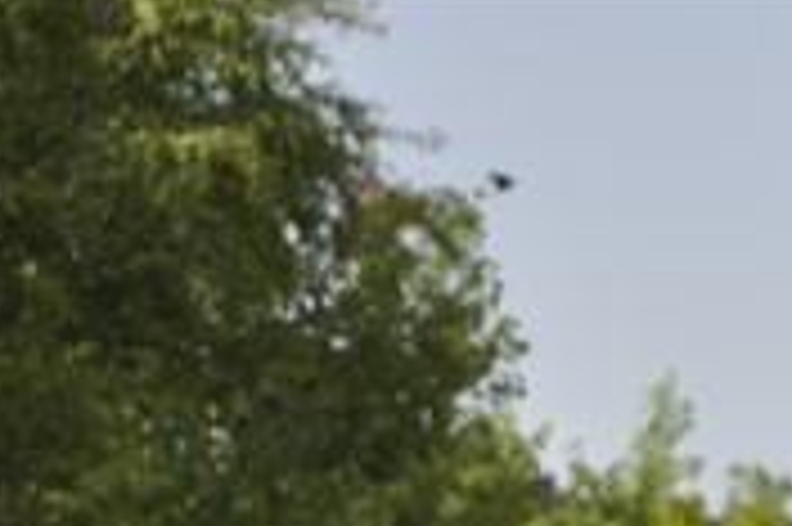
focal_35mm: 498
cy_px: 953
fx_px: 10946
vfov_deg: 2.7
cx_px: 1030
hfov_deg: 4.1
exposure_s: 1/640
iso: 250
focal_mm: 90
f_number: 7.1
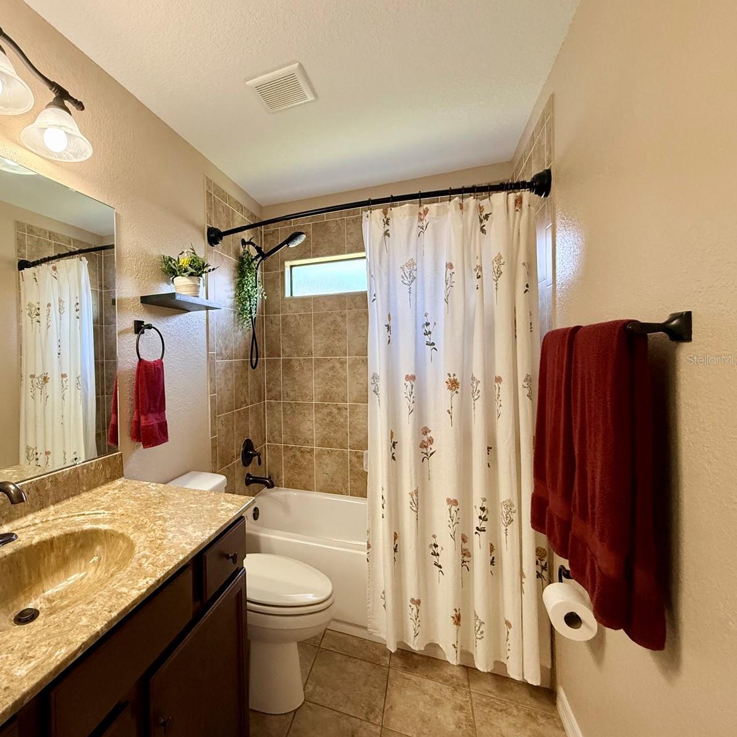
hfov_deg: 80.9
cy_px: 359
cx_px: 240
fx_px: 409
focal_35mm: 17
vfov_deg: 84.0
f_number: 2.2
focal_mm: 2.22
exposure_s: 1/120
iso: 400
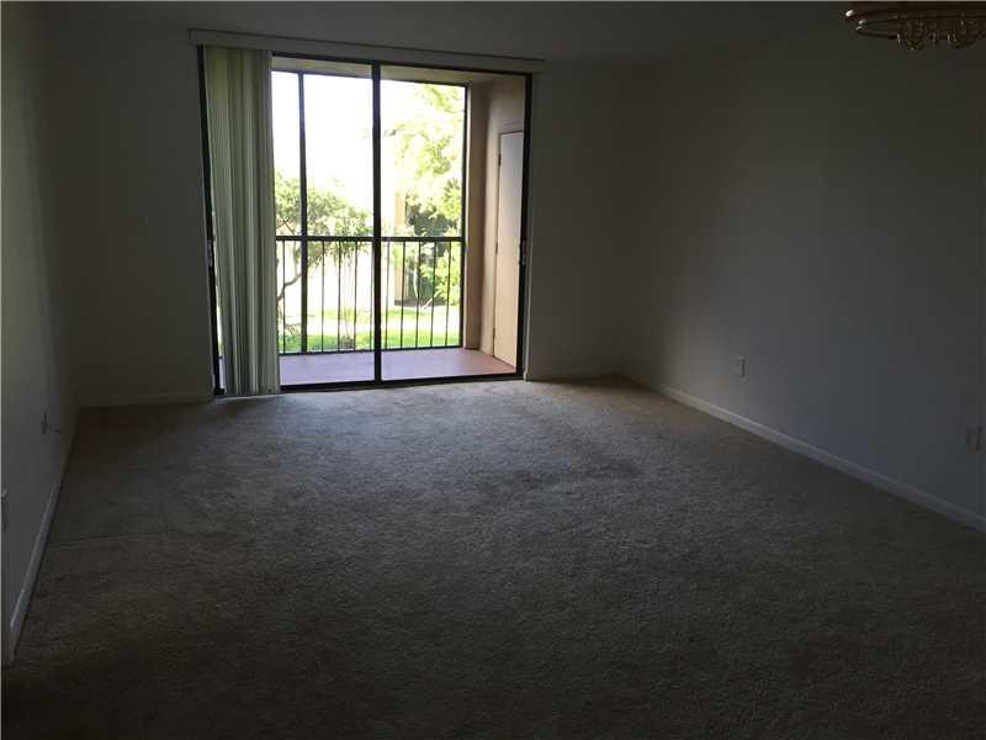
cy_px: 370
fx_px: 826
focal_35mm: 29
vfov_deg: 48.2
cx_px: 493
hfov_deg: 61.7
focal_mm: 4.15
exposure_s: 1/30
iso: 40
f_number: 2.2
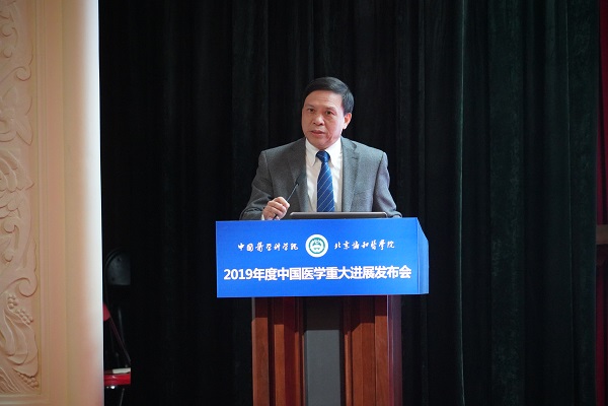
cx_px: 304
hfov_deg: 8.6
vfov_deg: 5.7
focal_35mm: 240
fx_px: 4053
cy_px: 203
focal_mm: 240
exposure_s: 1/200
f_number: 6.3
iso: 12800
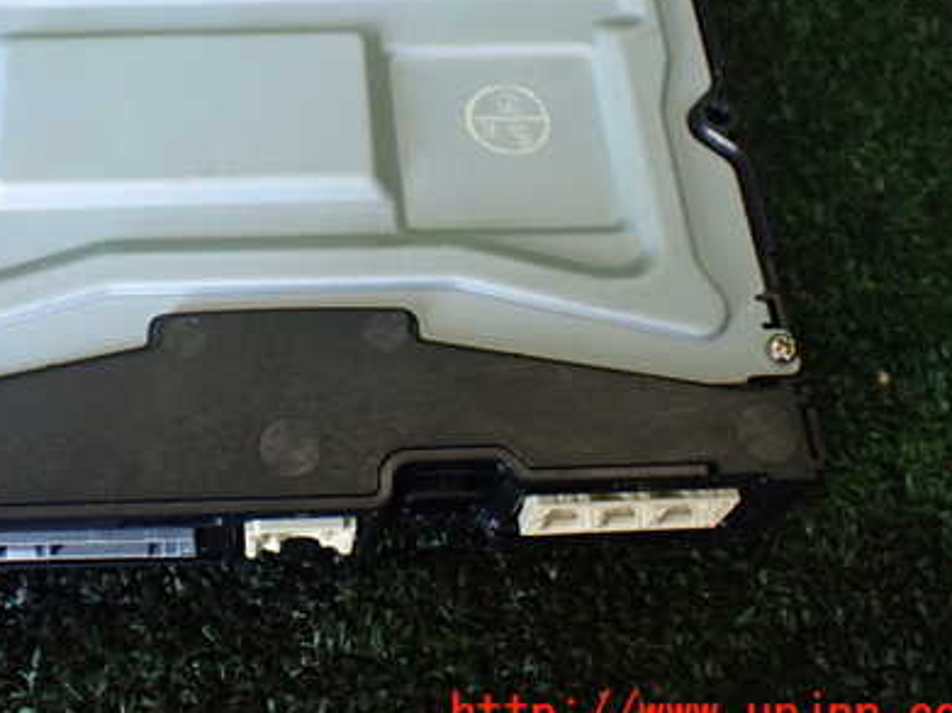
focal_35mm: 46
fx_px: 1265
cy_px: 200
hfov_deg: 40.4
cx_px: 270
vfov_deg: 31.1
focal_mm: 5.4
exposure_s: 1/125
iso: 800
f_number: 2.3
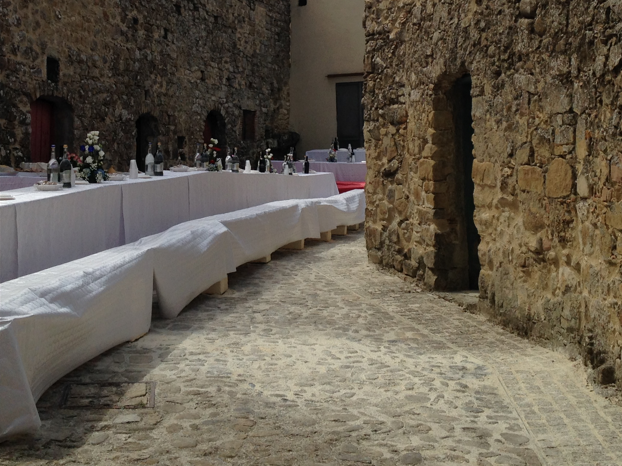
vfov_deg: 23.0
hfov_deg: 30.7
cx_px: 276
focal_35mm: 63
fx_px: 1132
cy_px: 103
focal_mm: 4.12
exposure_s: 1/2710
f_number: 2.4
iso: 50
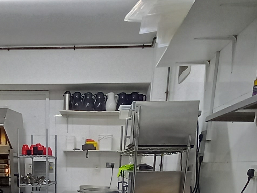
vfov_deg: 33.7
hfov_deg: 50.7
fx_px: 260
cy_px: 226
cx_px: 67
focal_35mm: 35
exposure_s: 1/33
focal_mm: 1.13
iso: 160
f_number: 2.2
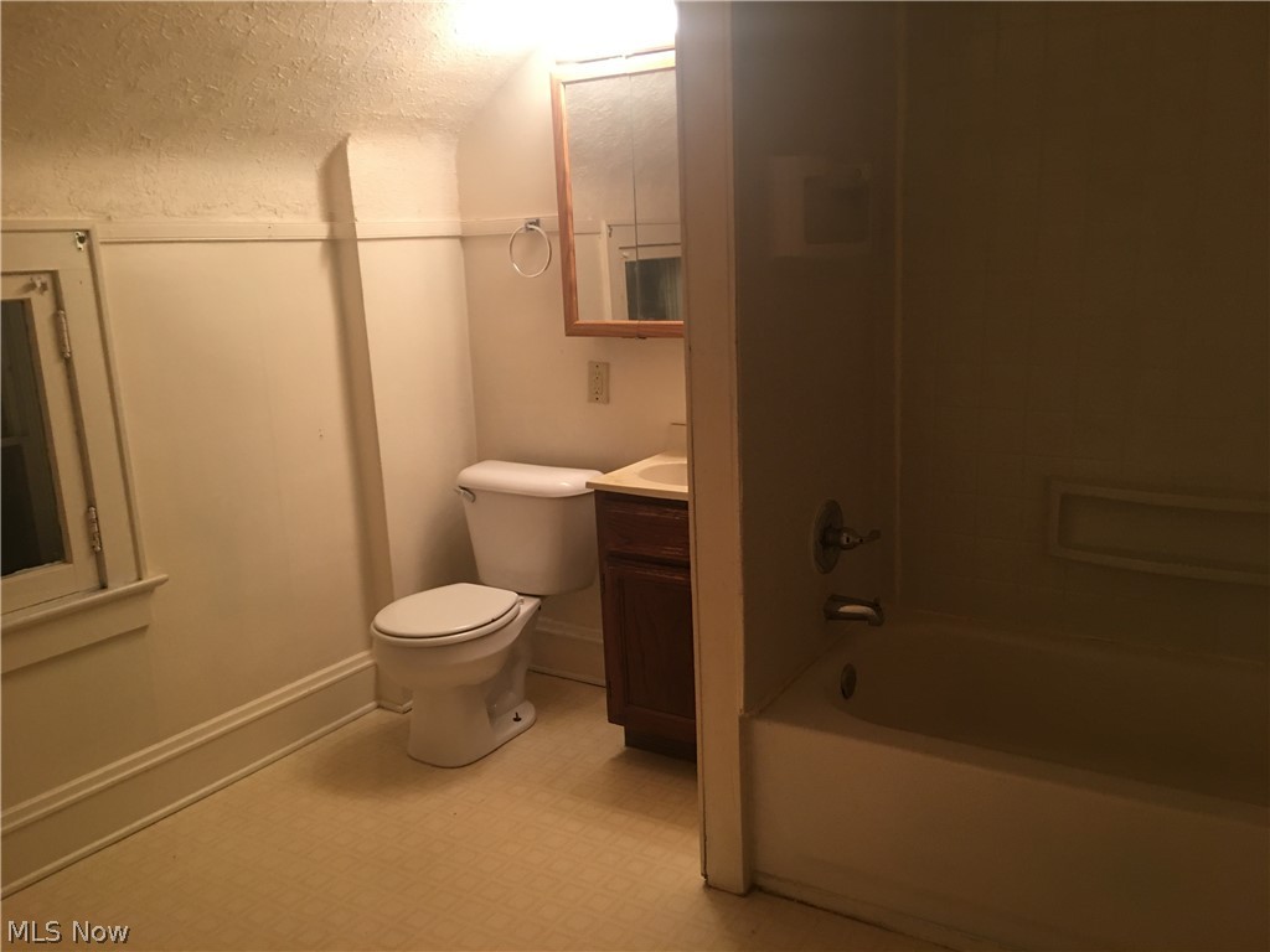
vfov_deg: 48.2
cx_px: 635
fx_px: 1064
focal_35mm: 29
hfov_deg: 61.7
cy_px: 476
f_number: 2.2
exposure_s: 1/15
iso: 50
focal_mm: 4.15
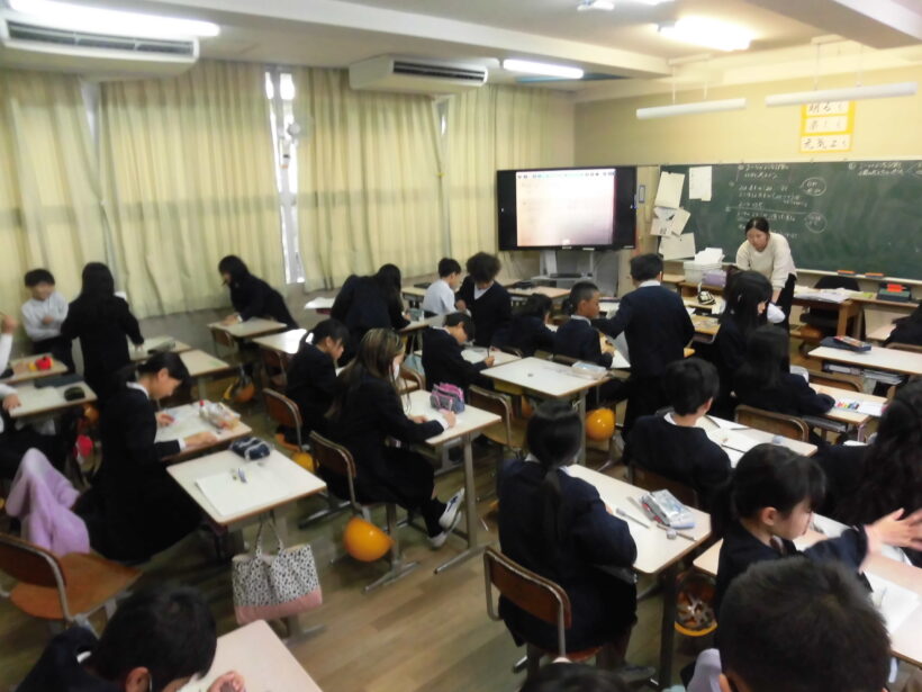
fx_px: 639
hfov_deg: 71.6
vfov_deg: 56.8
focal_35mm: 24
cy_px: 346
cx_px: 461
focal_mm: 4.3
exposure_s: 1/40
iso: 320
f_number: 3.1
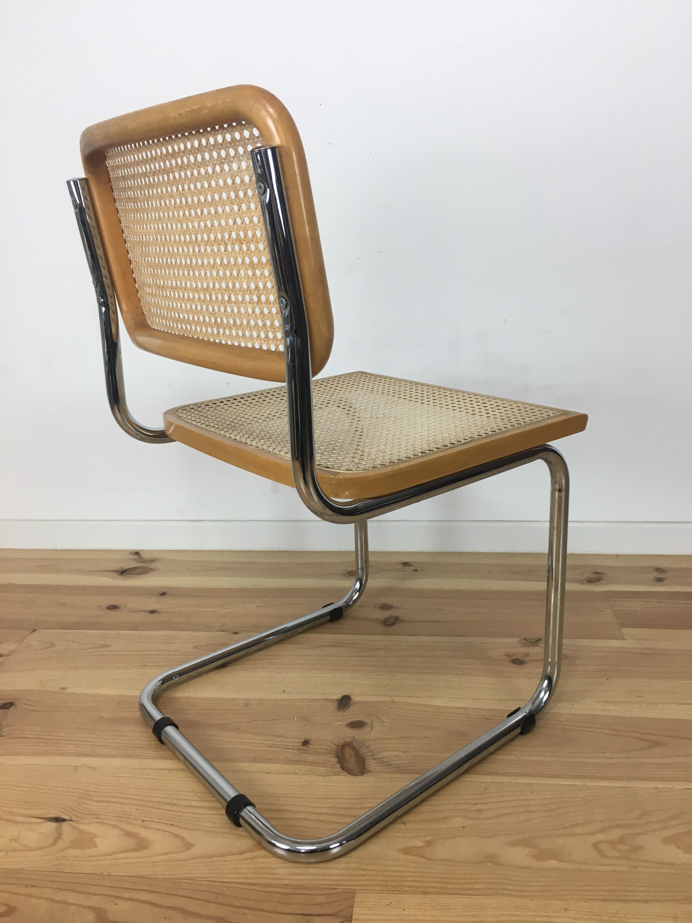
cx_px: 346
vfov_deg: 61.7
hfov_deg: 48.2
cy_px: 462
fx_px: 773
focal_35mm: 29
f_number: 2.2
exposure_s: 1/33
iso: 32
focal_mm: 4.15
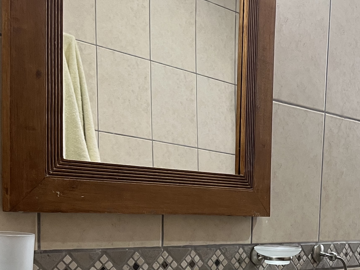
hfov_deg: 30.0
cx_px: 339
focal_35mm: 61
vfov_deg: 22.9
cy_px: 280
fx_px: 634
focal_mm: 5.1
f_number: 1.6
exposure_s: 1/60
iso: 125
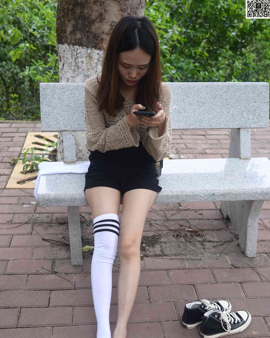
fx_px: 400
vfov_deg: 45.6
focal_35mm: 40
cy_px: 198
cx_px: 134
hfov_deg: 37.3
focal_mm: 35
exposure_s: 1/400
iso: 500
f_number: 5.6
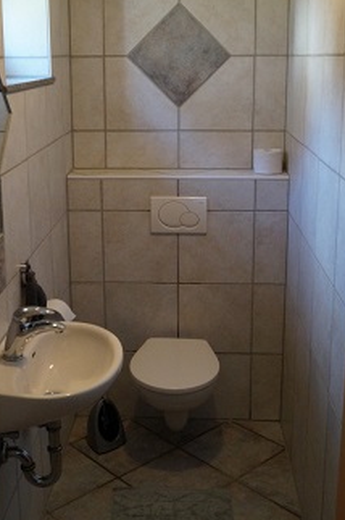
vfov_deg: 41.7
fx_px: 677
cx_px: 163
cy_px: 202
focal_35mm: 47
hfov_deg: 28.6
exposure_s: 1/60
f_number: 6.3
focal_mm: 24
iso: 2000
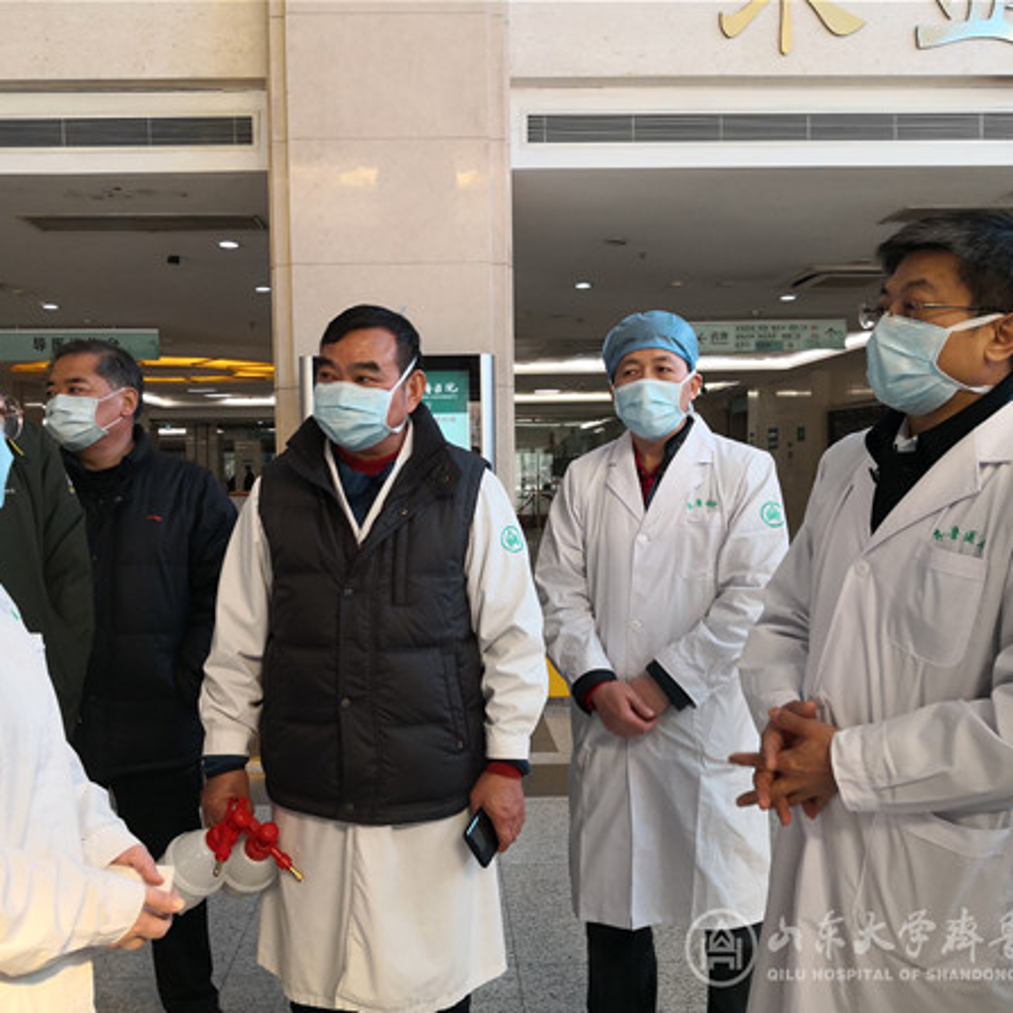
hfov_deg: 51.1
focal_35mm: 32
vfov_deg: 51.1
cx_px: 471
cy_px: 508
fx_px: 1059
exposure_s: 1/60
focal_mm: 3.95
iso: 100
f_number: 1.6
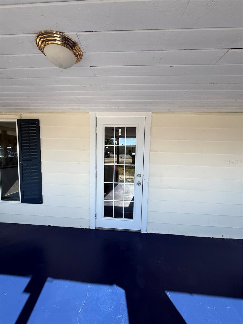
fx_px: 131
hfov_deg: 85.7
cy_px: 162
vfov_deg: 102.1
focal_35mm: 14
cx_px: 122
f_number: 2.2
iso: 50
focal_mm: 2.22
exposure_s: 1/679
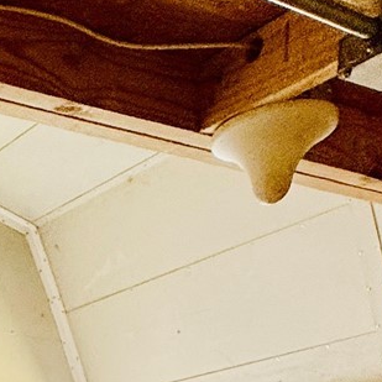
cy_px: 760
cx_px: -176
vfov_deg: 16.9
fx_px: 961
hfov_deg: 19.8
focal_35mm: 77
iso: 125
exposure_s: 1/120
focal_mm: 2.22
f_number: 2.2
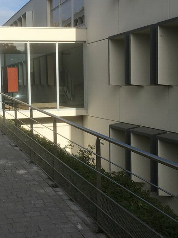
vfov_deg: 35.5
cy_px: 109
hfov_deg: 26.7
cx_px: 44
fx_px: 370
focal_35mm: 54
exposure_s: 1/1923
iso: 25
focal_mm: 4.15
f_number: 2.2
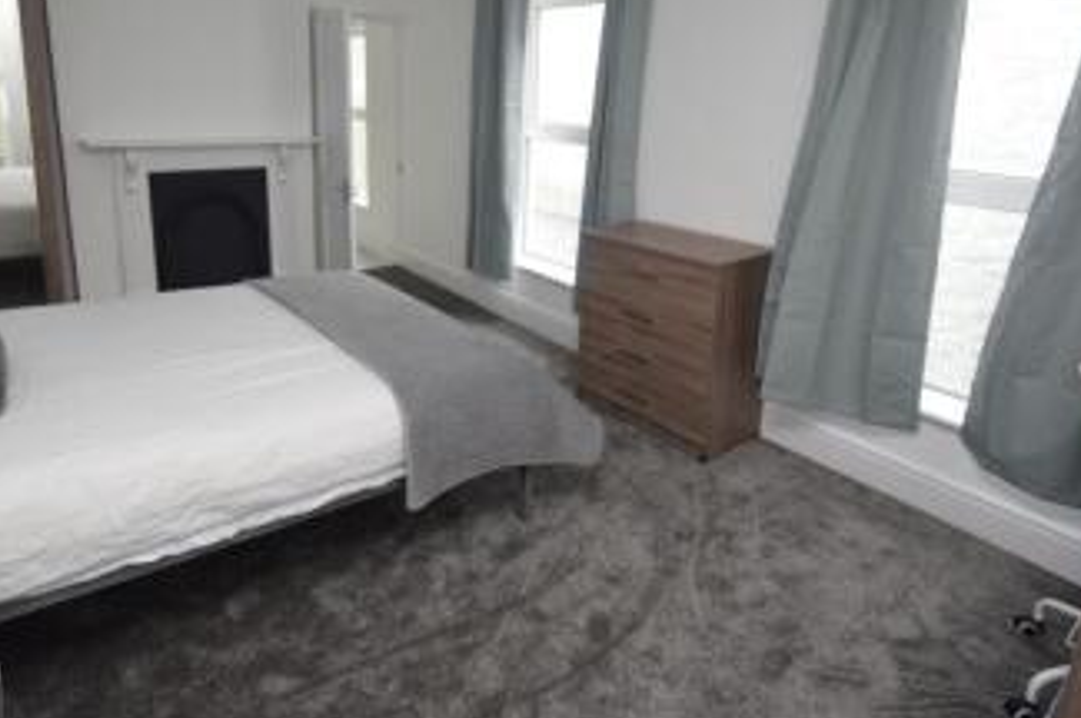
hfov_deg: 78.6
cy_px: 234
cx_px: 519
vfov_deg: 55.8
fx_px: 660
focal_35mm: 22
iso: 800
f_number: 3.5
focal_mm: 10
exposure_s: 1/60
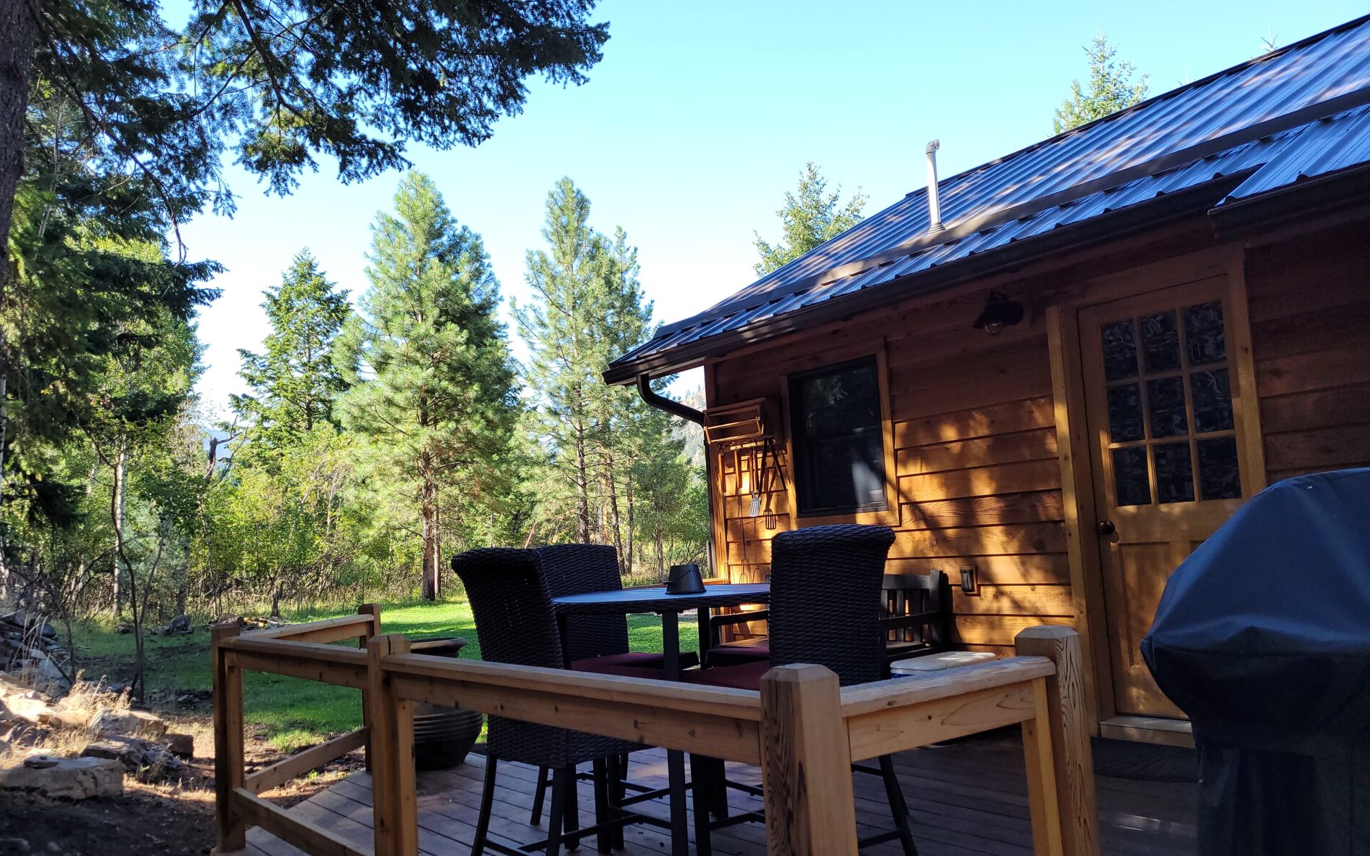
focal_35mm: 28
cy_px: 466
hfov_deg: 66.5
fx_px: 1045
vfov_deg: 44.5
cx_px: 677
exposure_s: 1/309
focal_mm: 5.4
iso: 40
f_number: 1.8
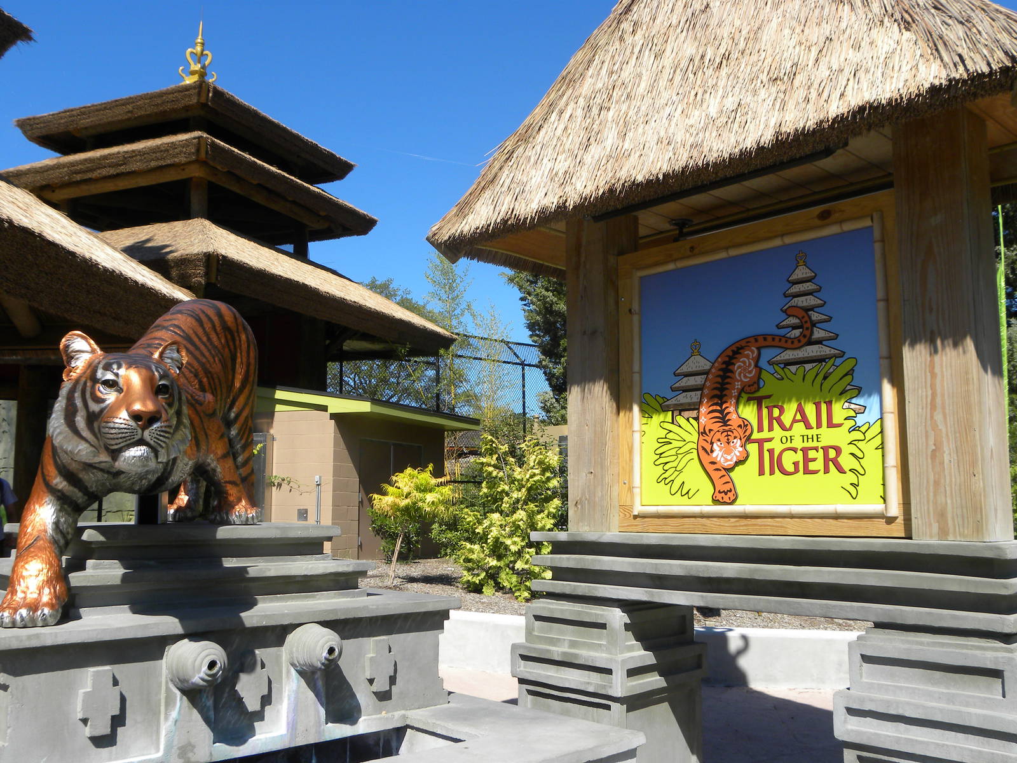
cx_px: 508
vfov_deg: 42.9
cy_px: 382
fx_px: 970
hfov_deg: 55.4
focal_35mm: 33
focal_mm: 5.9
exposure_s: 1/300
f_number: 5
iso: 64
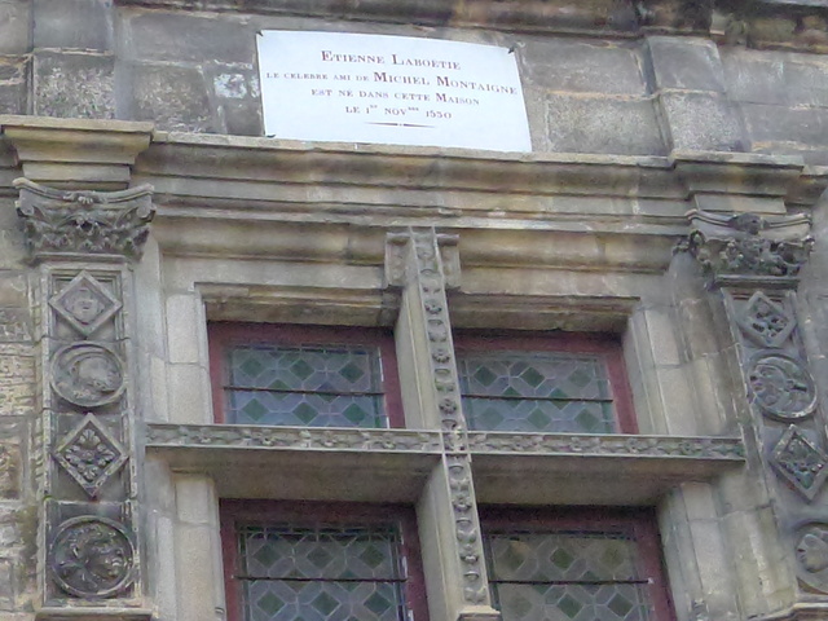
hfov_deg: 21.8
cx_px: 414
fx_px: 2153
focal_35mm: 90
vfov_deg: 16.4
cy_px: 310
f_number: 4.5
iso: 12800
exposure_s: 1/1000
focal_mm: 19.2
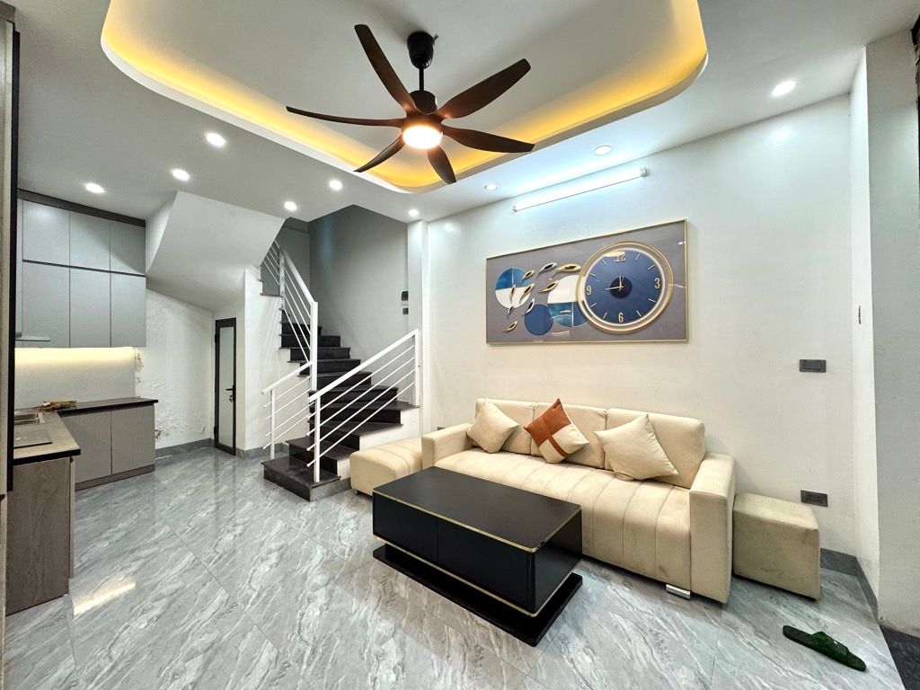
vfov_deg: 85.7
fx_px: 372
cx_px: 460
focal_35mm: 14
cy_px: 345
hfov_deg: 102.1
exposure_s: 1/100
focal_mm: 2.22
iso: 160
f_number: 2.2
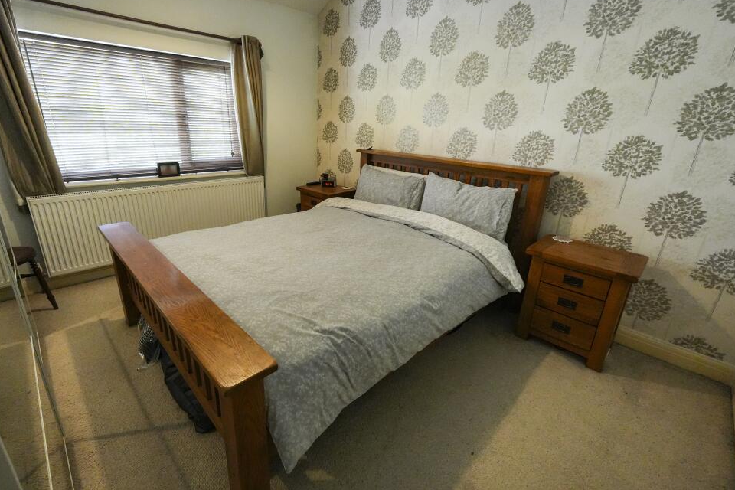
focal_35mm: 17
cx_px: 350
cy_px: 238
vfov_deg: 71.1
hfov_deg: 93.9
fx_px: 343
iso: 4000
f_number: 4
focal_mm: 10.5
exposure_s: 1/160
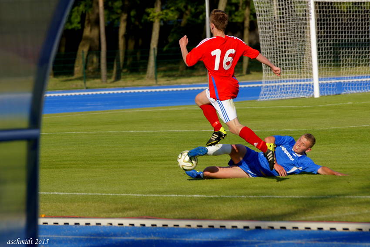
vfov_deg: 4.6
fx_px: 3084
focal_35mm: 300
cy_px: 124
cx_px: 185
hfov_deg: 6.9
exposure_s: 1/1250
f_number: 5.6
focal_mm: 200
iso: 200
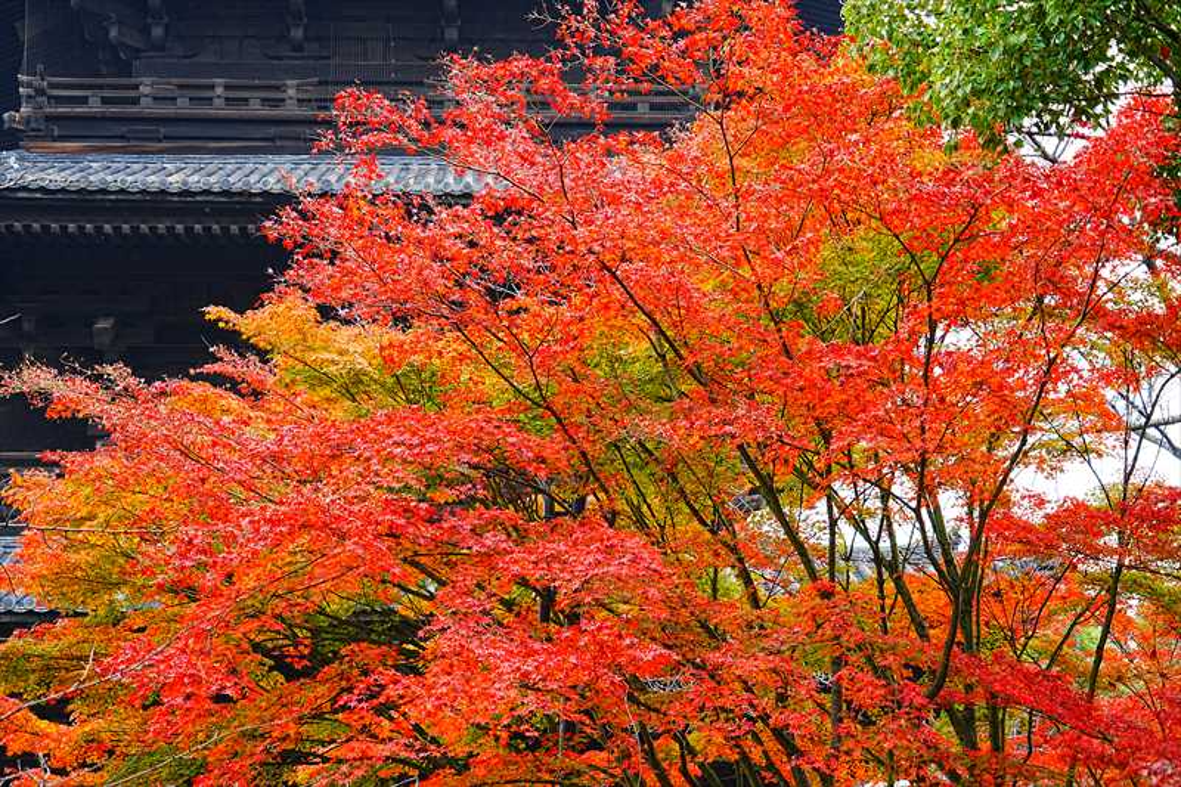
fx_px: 2263
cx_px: 590
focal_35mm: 69
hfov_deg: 29.2
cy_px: 394
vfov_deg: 19.7
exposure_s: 1/80
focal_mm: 69
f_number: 5.6
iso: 160
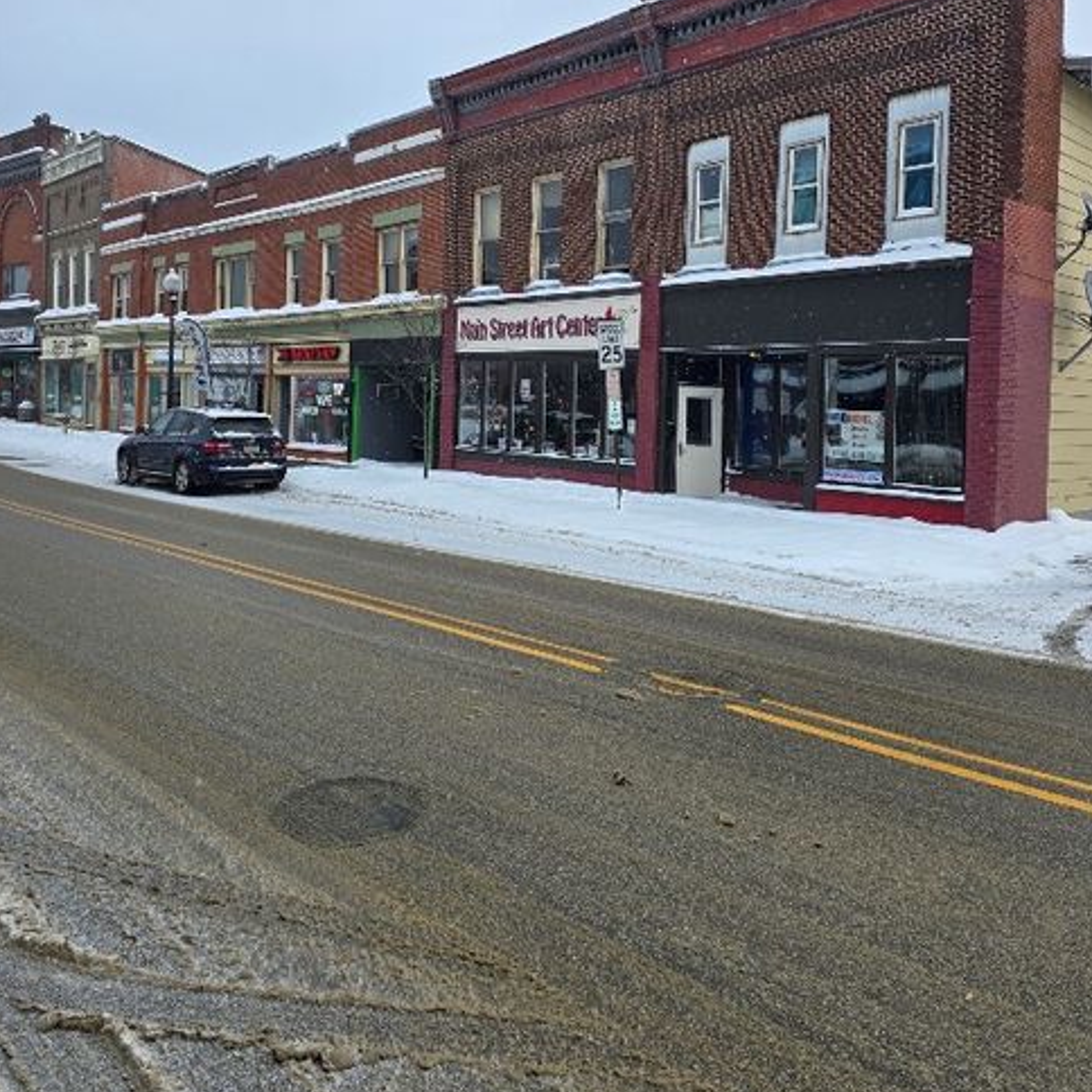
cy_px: 391
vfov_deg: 56.4
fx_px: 999
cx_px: 555
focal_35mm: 28
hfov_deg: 57.3
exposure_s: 1/487
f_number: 1.7
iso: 12
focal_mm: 6.3
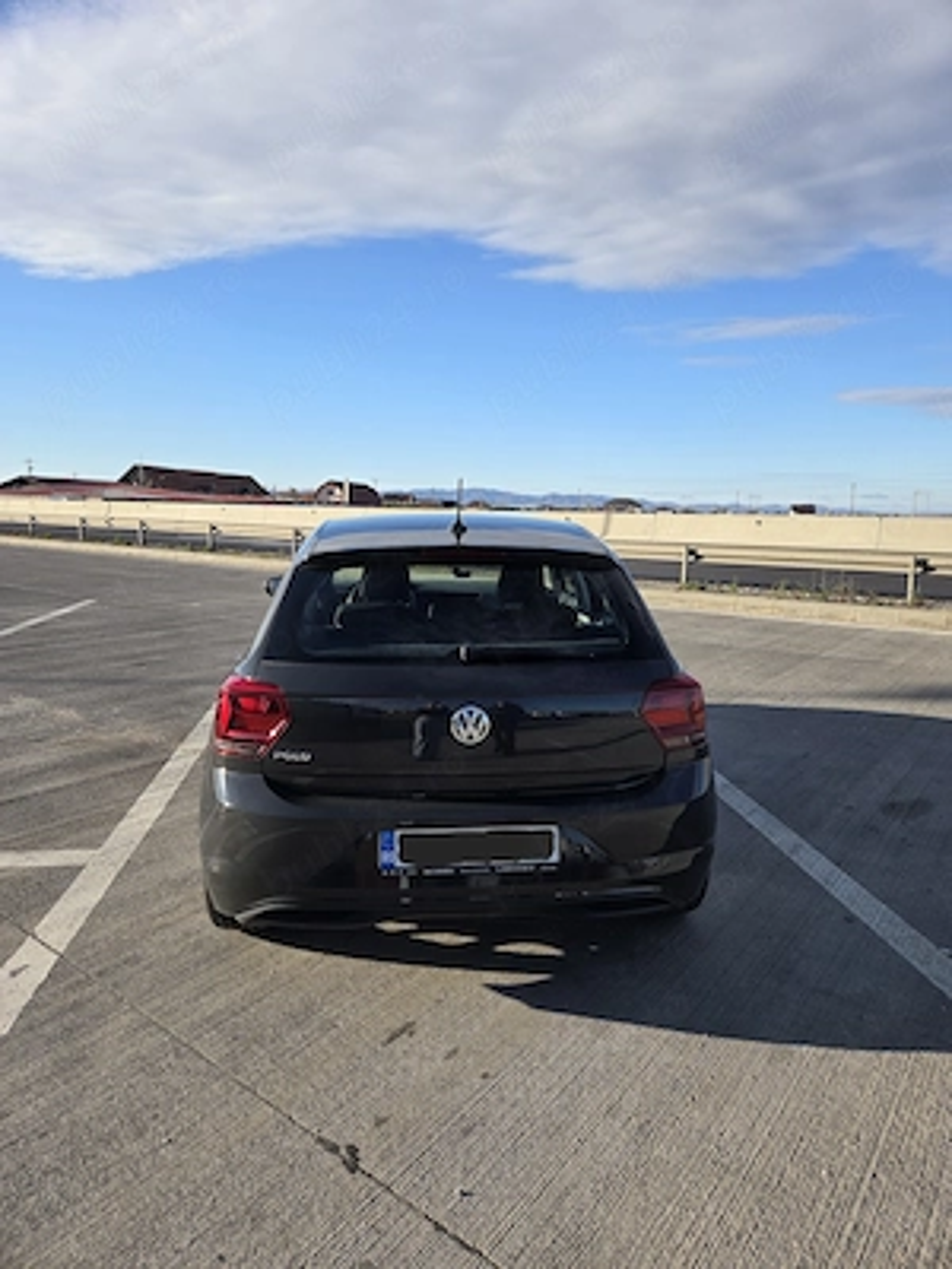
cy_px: 634
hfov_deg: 58.9
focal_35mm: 23
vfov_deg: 73.9
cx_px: 476
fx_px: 843
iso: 80
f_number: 1.8
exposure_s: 1/3333
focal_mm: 5.4
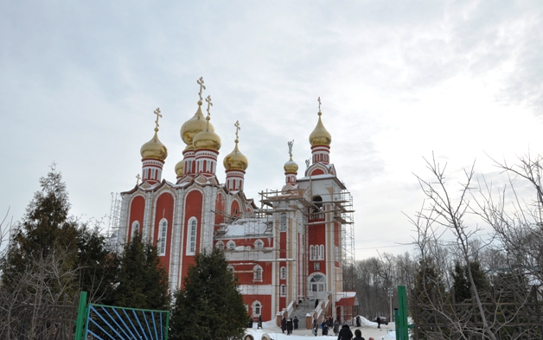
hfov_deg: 66.4
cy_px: 172
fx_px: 415
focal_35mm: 28
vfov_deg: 44.6
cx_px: 268
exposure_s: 1/320
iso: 200
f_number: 9
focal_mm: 18
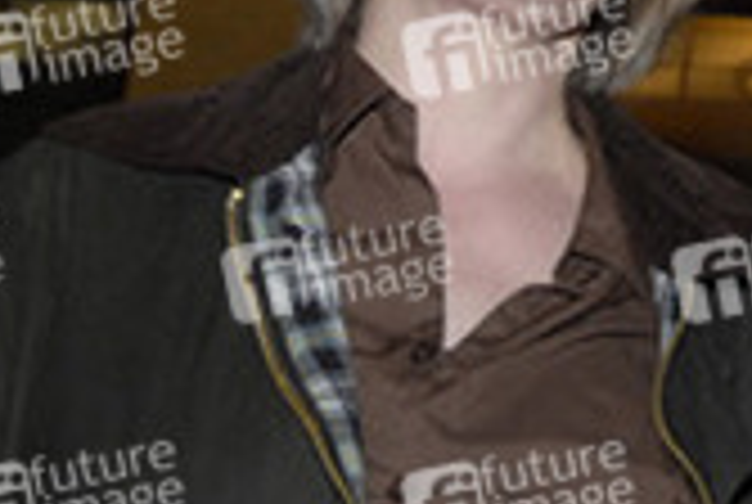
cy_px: -68
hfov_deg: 17.4
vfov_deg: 12.0
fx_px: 2365
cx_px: 842
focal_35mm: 113
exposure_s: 1/100
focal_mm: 28
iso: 800
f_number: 8
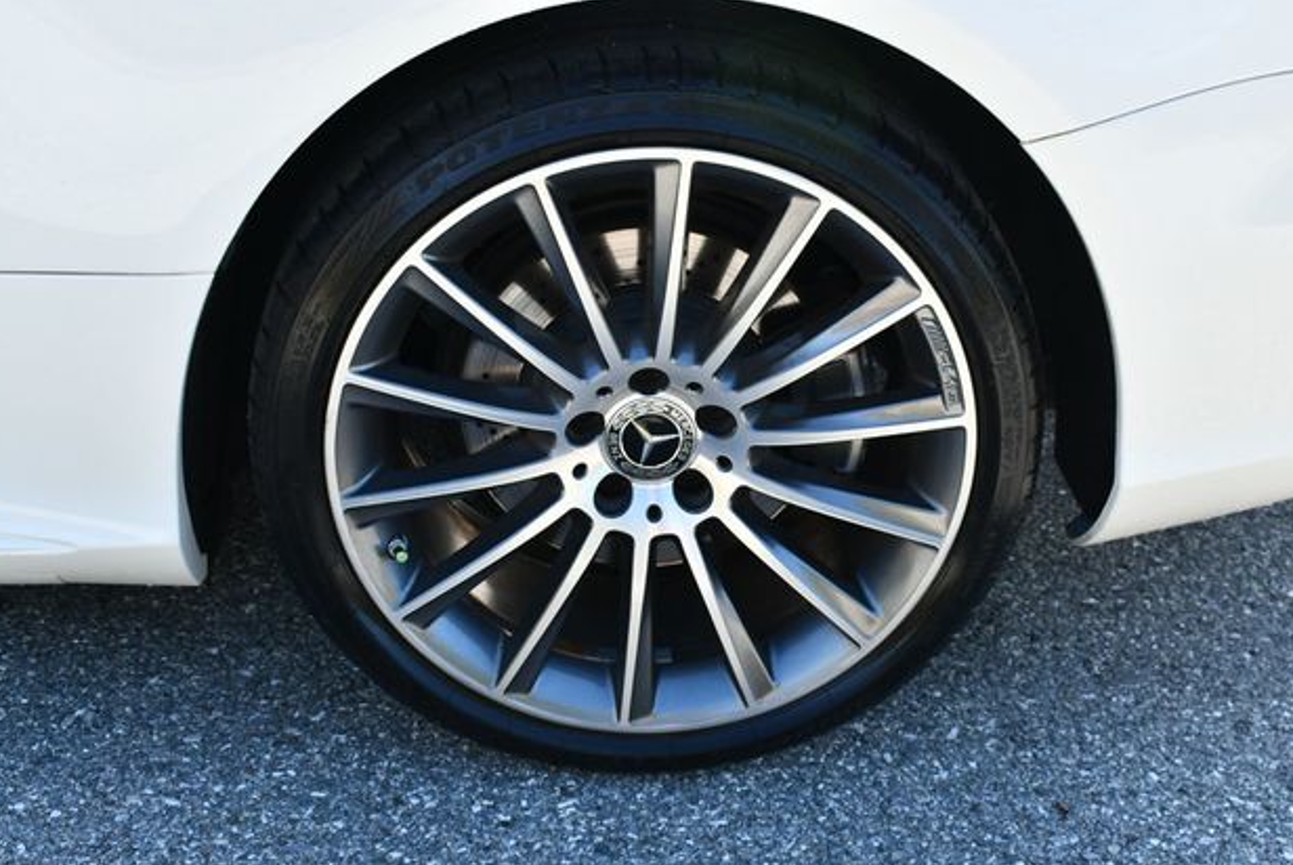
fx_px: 1941
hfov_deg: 36.8
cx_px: 649
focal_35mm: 54
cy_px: 445
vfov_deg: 25.1
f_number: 5.6
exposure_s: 1/250
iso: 220
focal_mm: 26
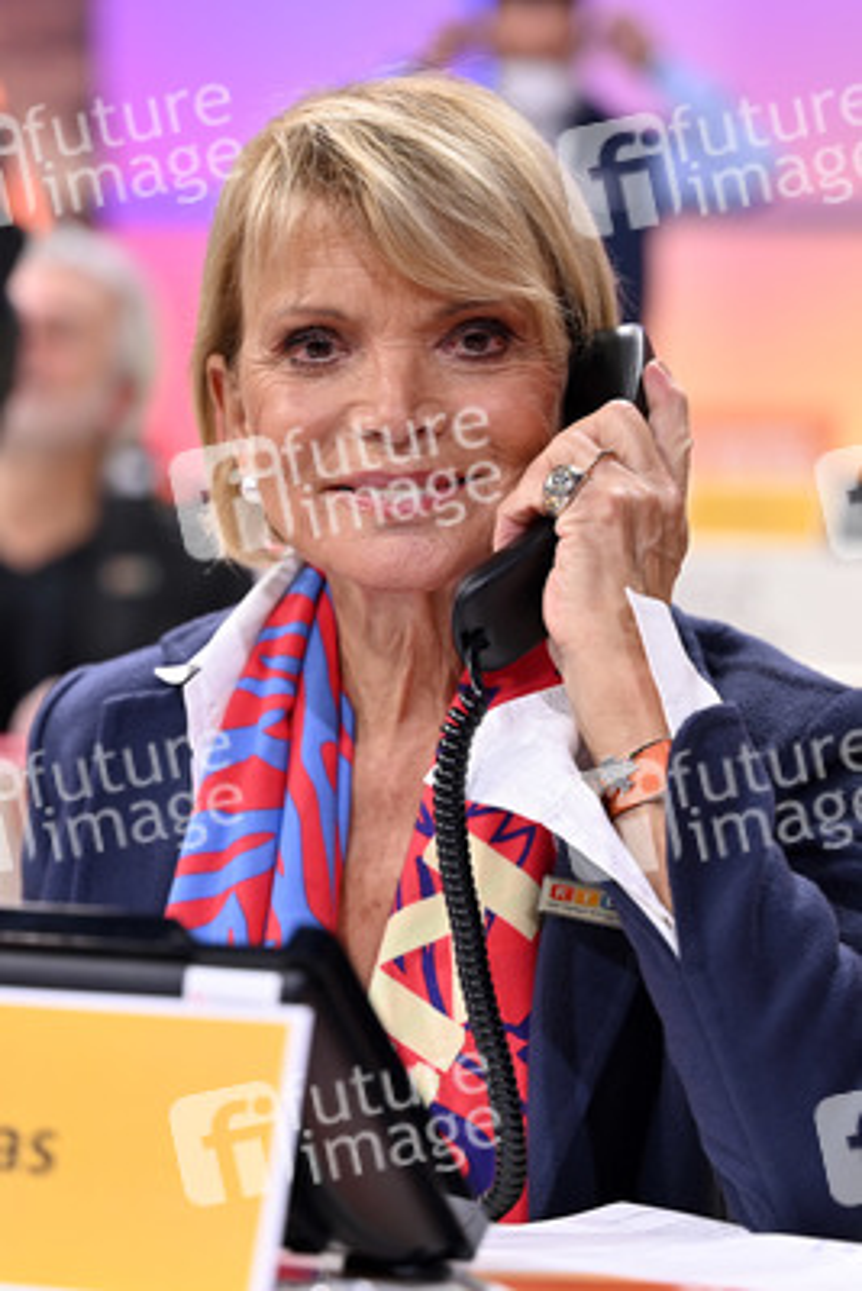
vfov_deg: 25.1
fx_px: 2907
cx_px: 431
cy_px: 646
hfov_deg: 16.9
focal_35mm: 81
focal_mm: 81
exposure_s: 1/200
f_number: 2.8
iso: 1000
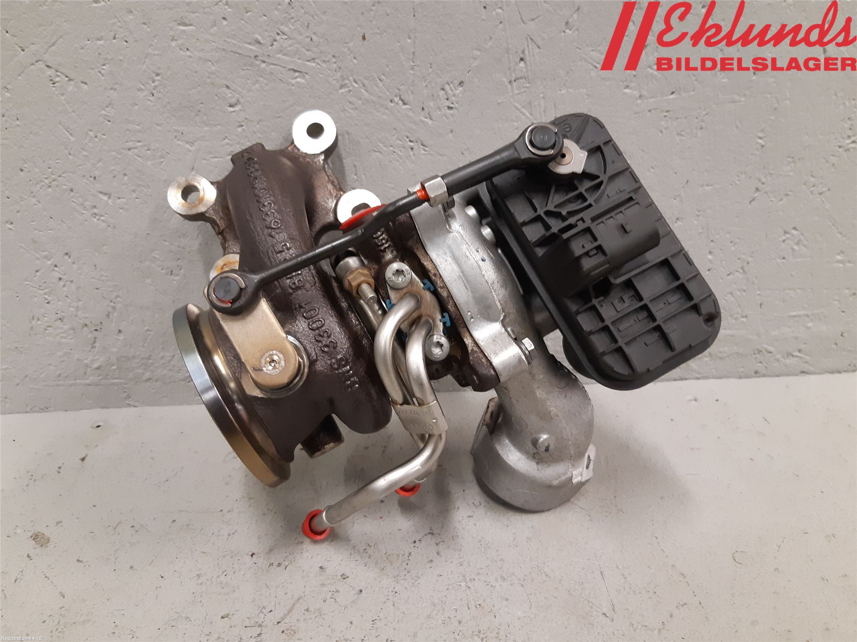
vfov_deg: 53.1
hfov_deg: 67.3
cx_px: 428
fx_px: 644
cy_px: 321
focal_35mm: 26
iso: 200
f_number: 1.7
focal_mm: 3.93
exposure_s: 1/50
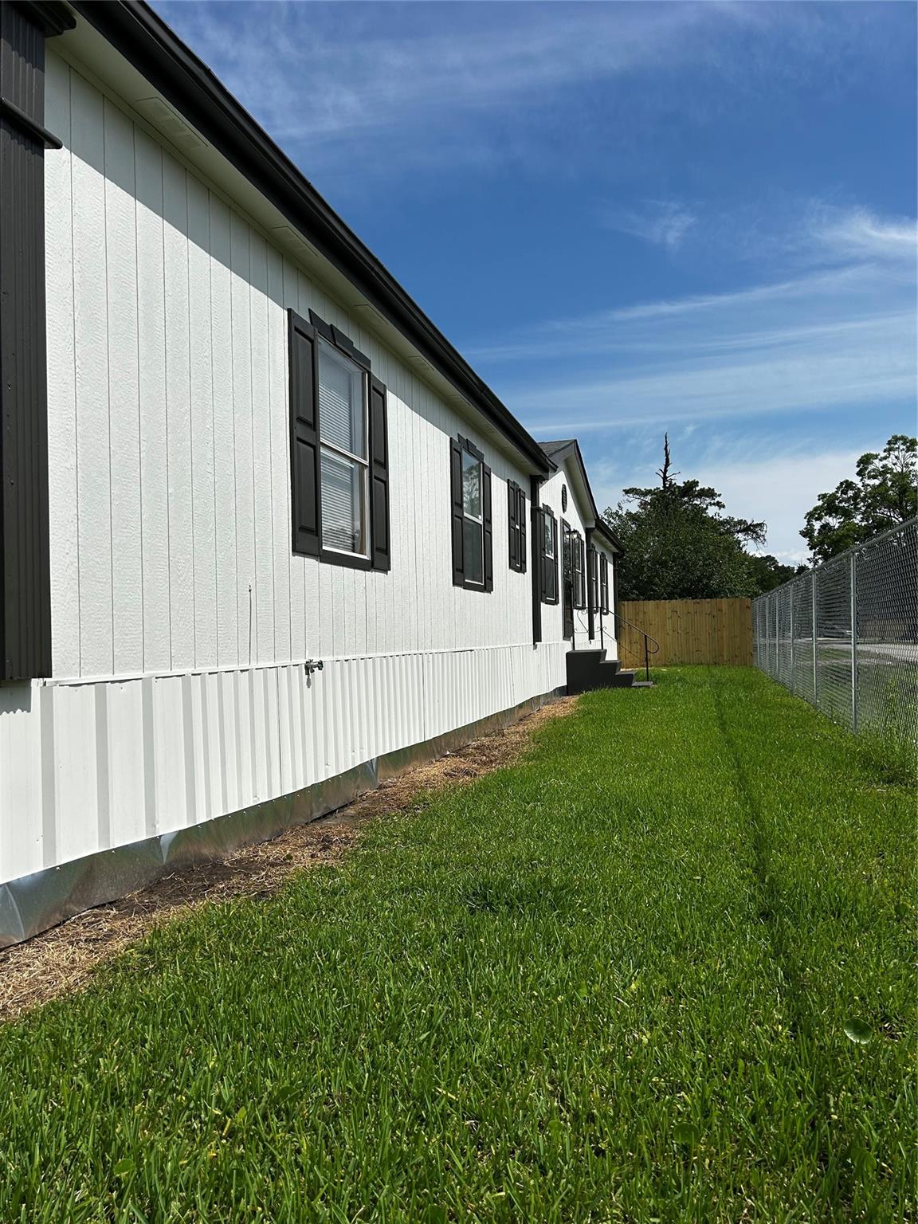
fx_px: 919
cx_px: 459
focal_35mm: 26
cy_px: 612
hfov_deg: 53.1
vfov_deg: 67.3
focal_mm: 5.7
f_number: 1.5
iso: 50
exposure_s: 1/10309
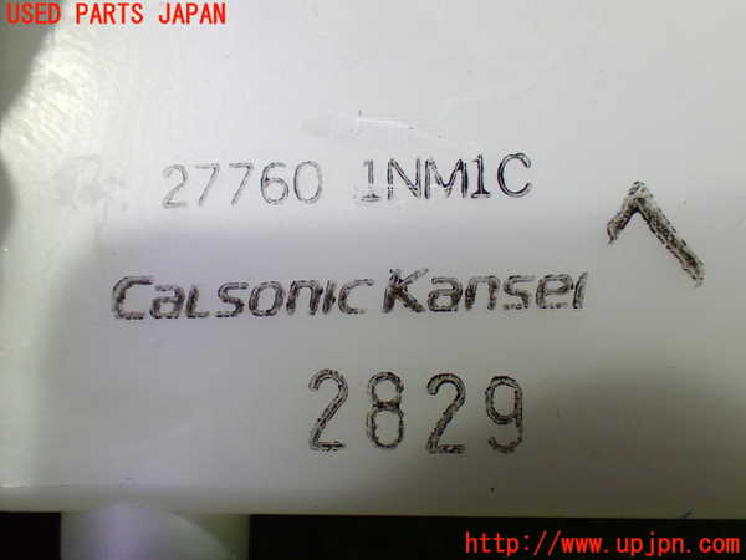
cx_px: 373
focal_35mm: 44
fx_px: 948
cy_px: 280
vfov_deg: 32.9
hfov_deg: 42.9
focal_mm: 7.84
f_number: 2.9
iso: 800
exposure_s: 1/40
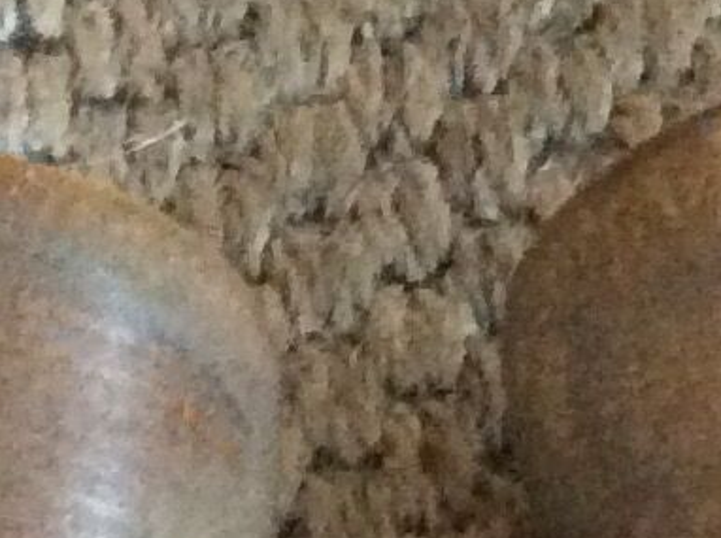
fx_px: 4511
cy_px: 1695
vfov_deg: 6.2
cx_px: 391
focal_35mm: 217
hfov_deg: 9.1
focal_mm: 3.3
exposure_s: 1/17
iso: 250
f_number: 2.4
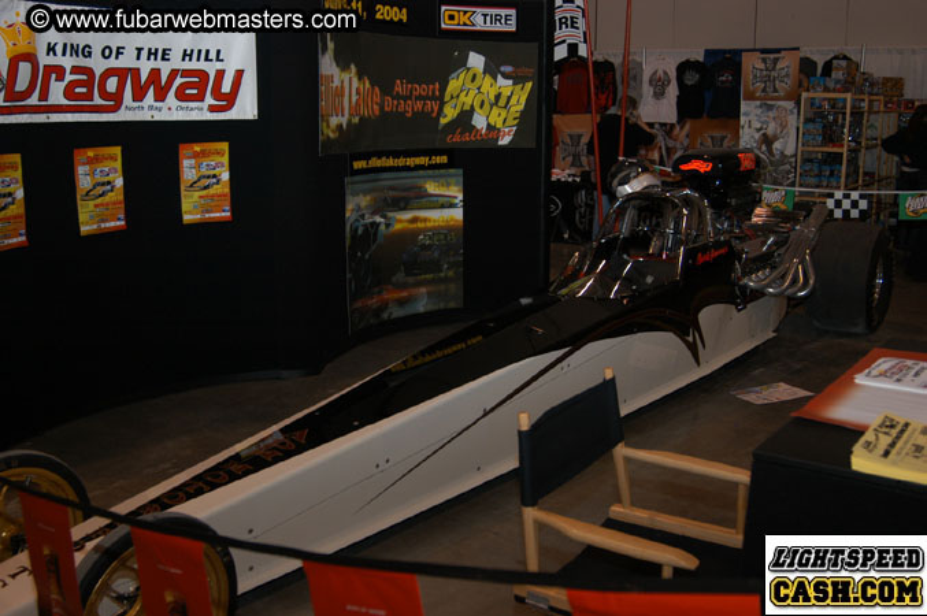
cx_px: 464
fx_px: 926
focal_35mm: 36
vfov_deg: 36.8
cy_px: 308
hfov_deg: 53.2
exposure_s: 1/60
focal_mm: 24
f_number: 5
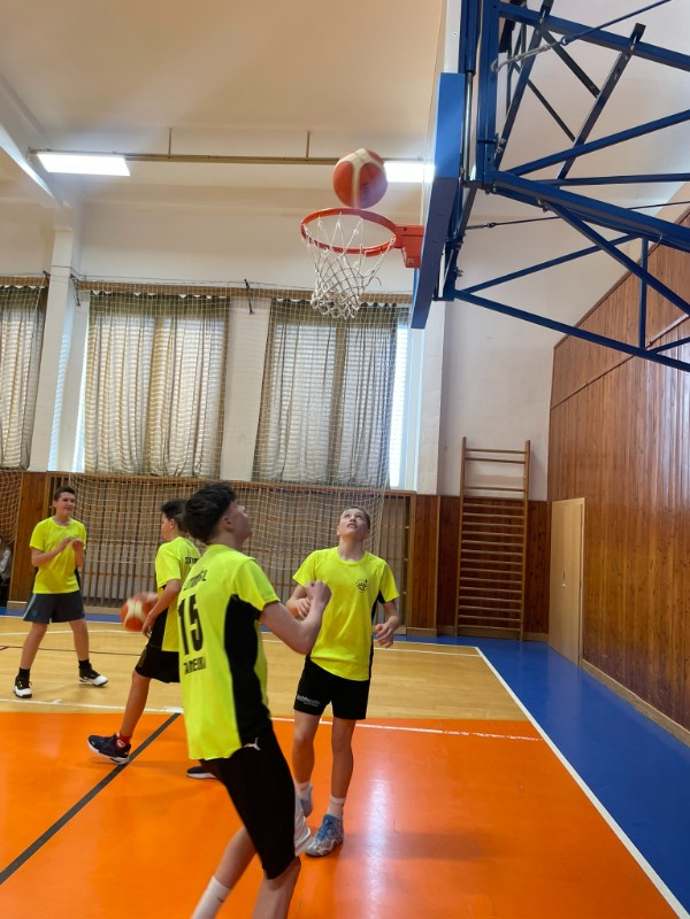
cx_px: 345
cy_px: 460
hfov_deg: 53.1
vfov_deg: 67.3
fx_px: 691
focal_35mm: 26
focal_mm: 4.2
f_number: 1.6
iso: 125
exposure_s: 1/100
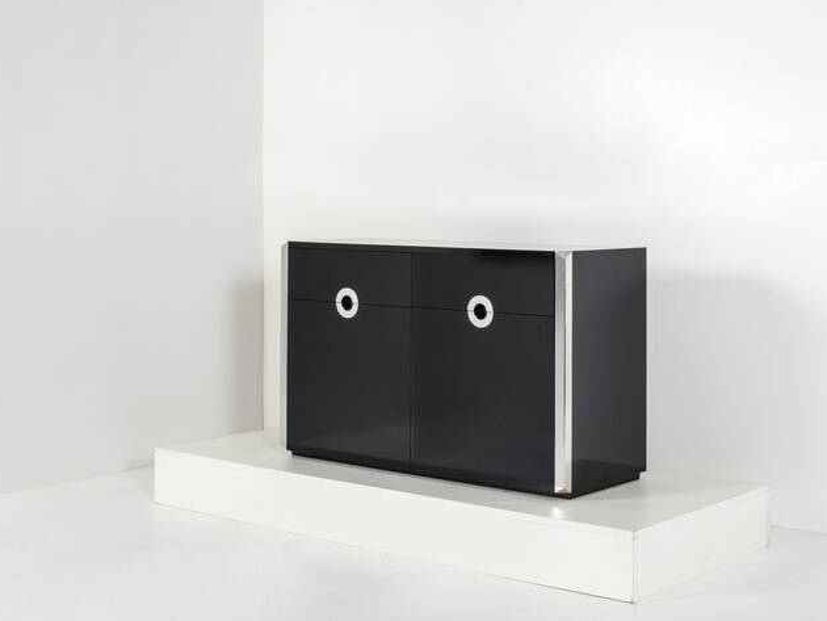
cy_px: 309
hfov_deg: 33.4
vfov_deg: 25.4
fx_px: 1375
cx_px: 453
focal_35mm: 58
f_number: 18
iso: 125
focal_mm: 35
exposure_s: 1/200
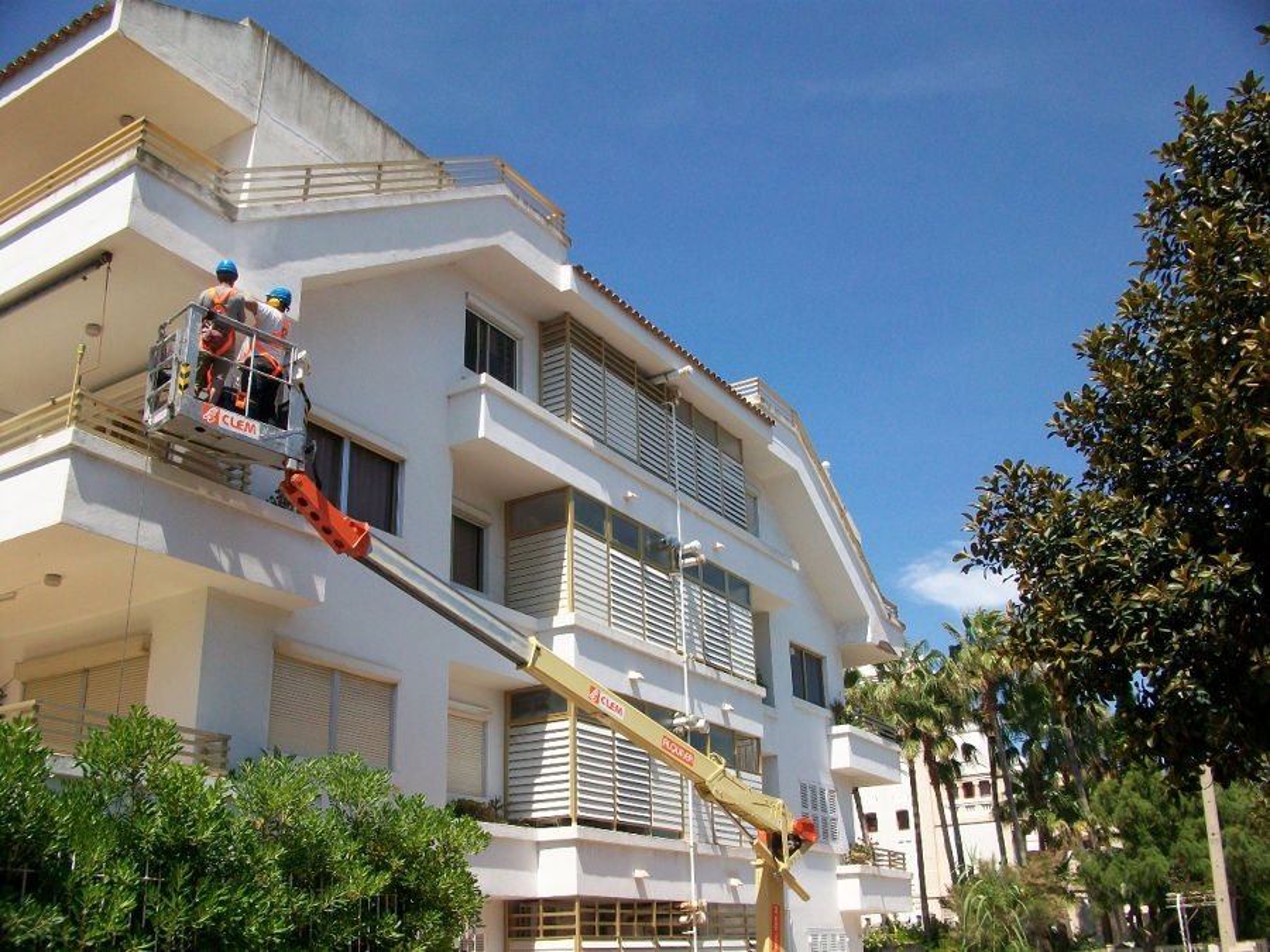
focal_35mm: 32
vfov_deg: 44.2
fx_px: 1174
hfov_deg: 56.8
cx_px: 635
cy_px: 476
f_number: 5.5
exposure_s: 1/320
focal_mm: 5.7
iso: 64
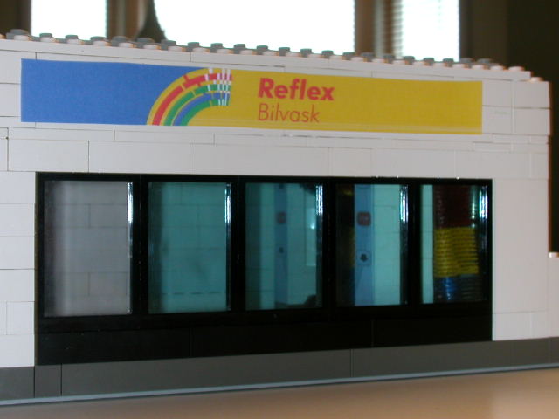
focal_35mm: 64
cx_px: 280
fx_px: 1034
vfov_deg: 22.9
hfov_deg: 30.3
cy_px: 210
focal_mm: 9.7
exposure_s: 1/30
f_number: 5.9
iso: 100
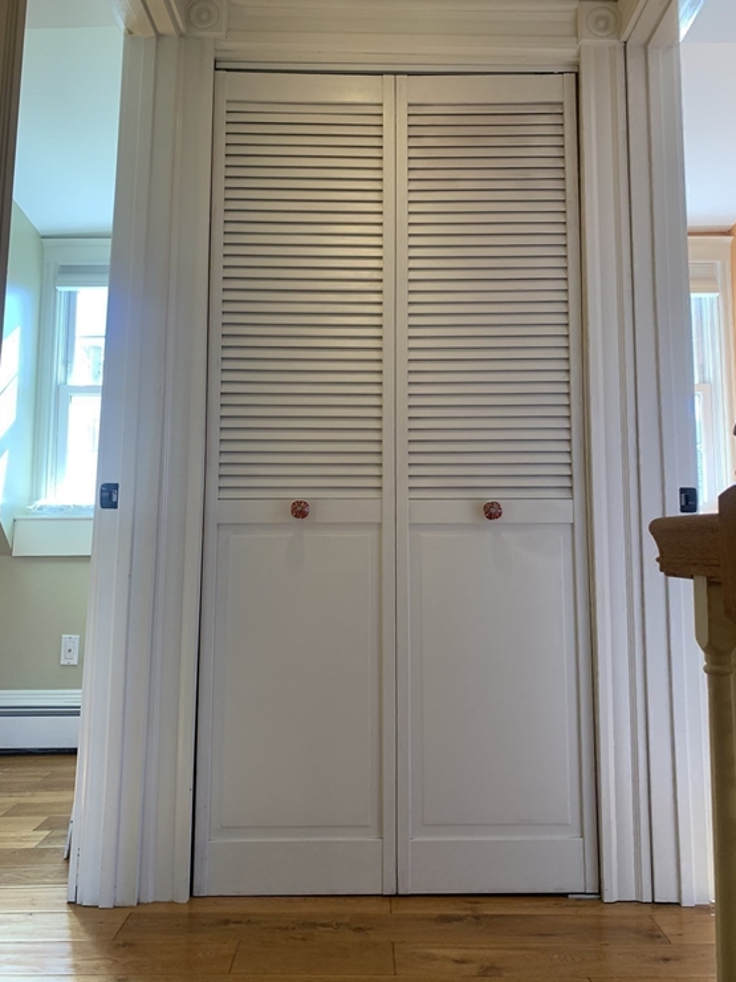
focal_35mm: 27
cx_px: 367
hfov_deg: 51.4
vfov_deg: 65.3
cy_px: 480
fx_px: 765
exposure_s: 1/120
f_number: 1.8
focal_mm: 4.25
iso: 64
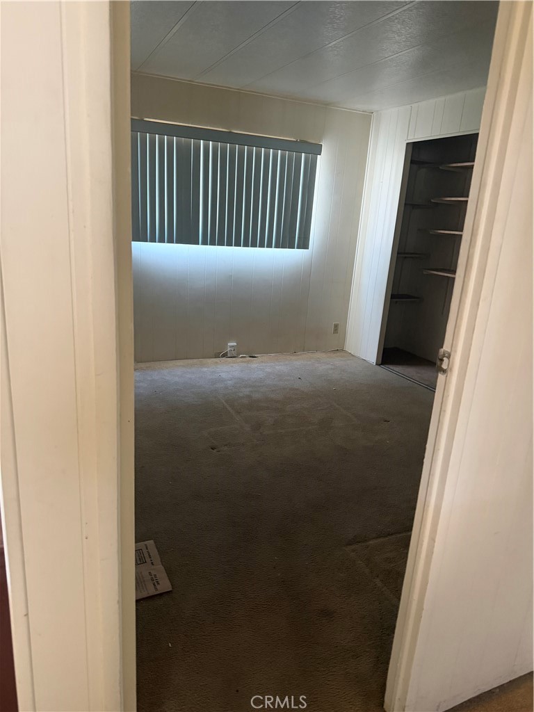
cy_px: 356
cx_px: 267
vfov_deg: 71.6
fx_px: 494
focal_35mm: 24
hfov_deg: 56.8
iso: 500
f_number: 1.78
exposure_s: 1/60
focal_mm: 6.76
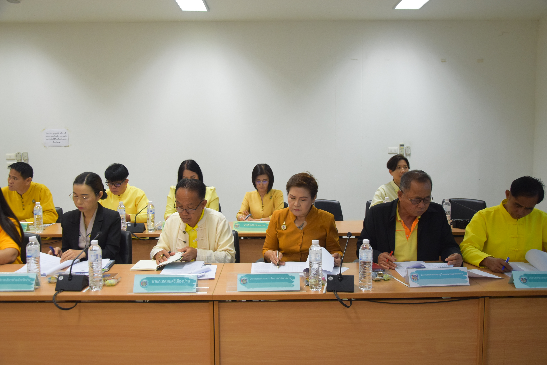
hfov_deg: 59.5
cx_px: 274
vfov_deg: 41.7
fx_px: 479
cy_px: 182
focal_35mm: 32
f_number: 5
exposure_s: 1/125
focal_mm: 21
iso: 1600
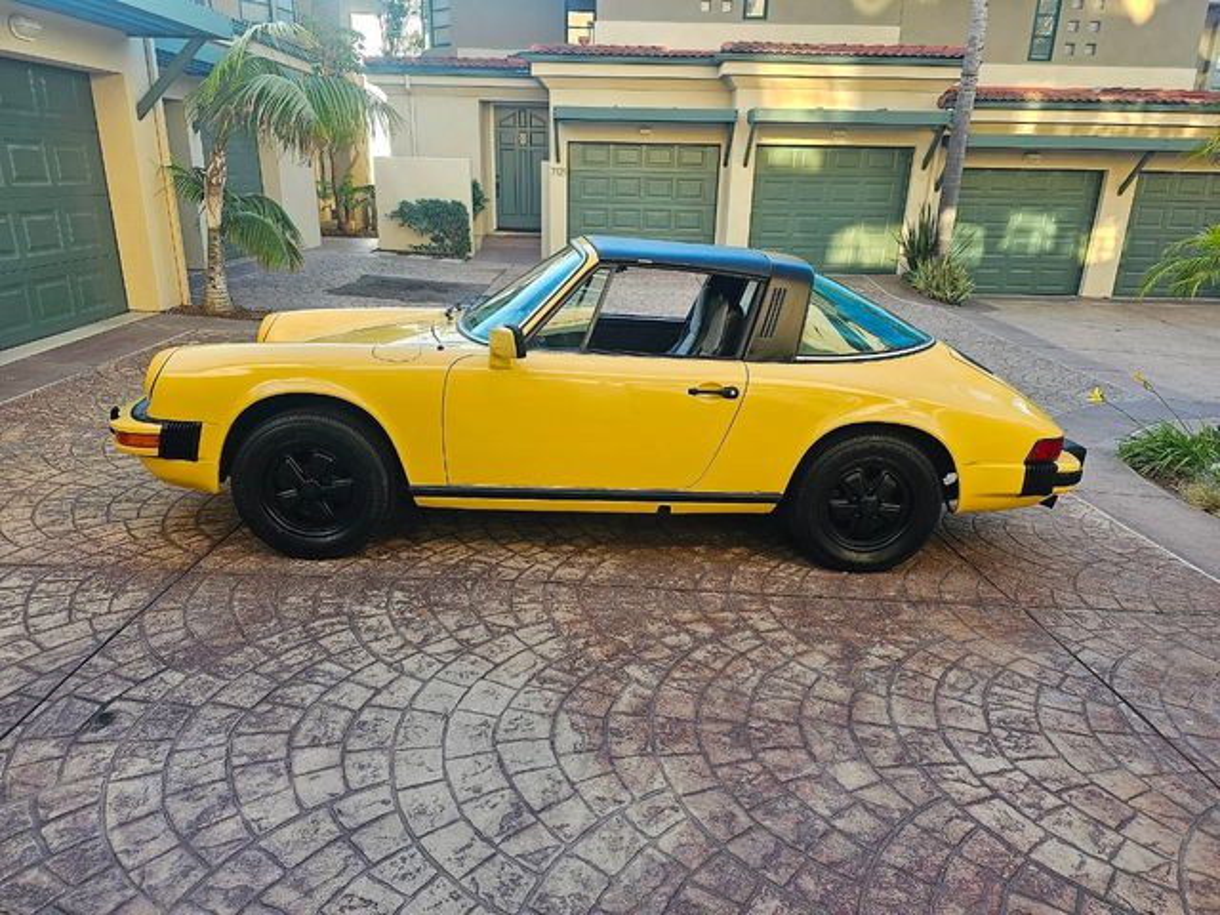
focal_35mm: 23
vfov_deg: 58.9
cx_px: 610
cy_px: 458
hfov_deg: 73.9
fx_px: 811
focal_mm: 6.3
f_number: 1.7
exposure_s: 1/207
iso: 40
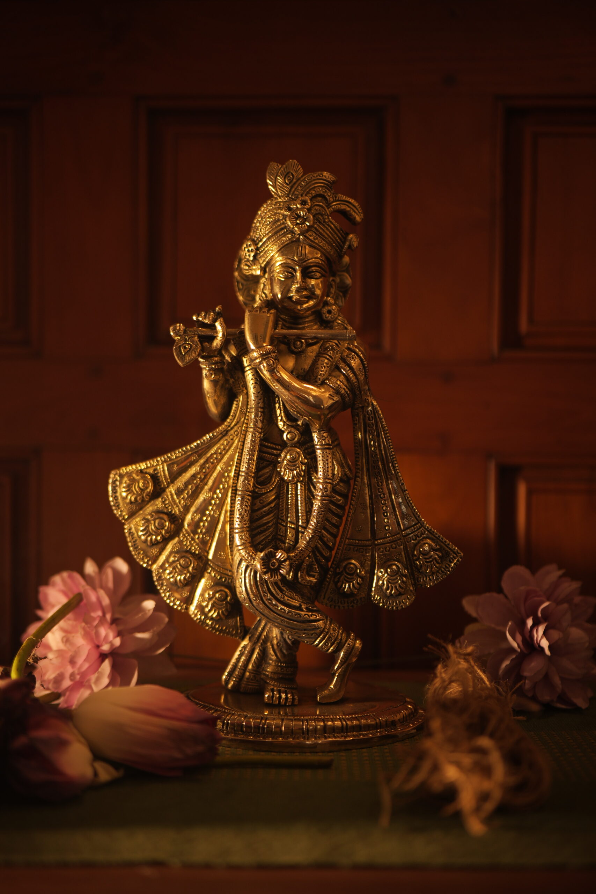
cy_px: 447
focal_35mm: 50
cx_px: 298
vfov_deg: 39.6
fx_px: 1241
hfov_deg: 27.0
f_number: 1.8
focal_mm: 50
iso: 400
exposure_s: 1/250
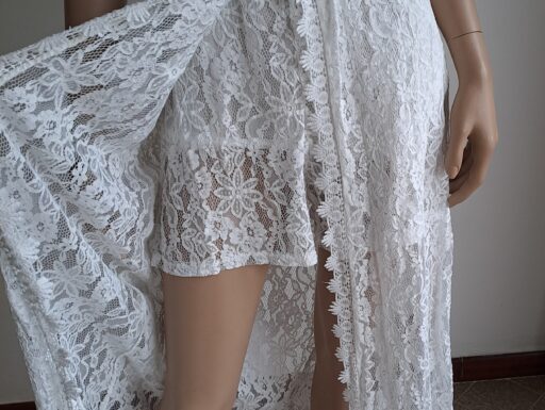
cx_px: 272
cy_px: 205
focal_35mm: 25
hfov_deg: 69.3
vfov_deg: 55.0
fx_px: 394
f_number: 1.8
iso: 160
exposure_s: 1/50
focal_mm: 4.65
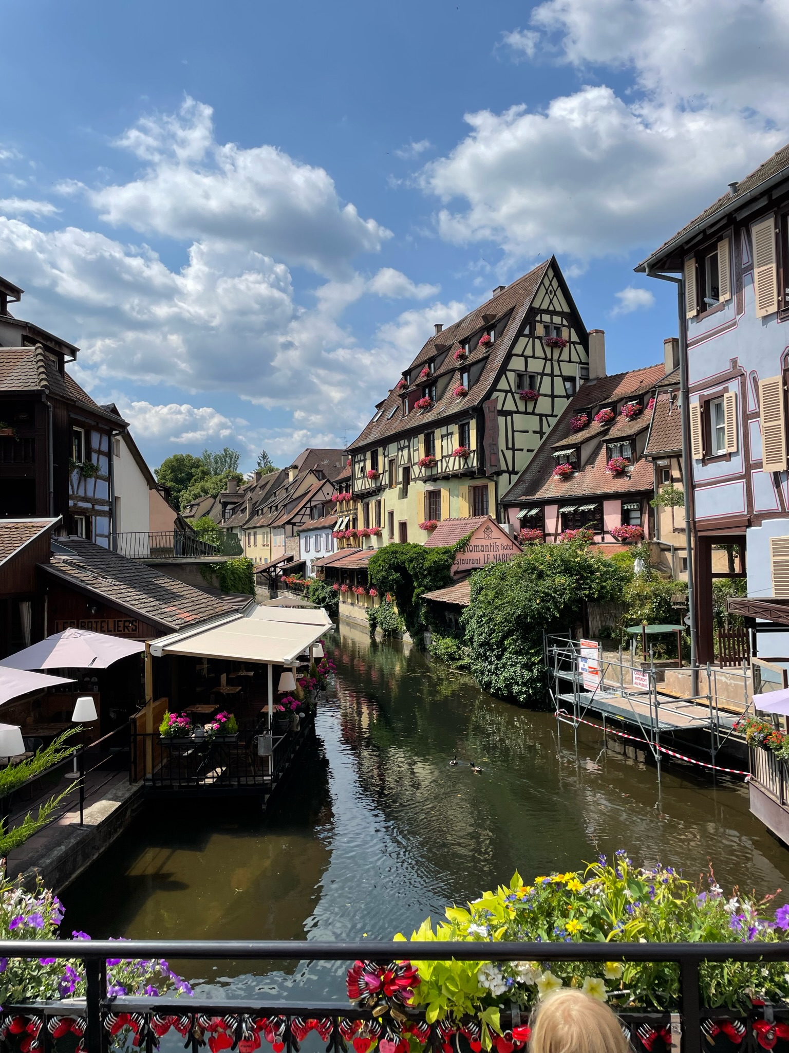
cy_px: 526
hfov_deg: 53.0
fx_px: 790
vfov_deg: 67.3
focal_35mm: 26
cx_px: 394
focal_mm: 4.2
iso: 32
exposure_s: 1/5291
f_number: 1.6
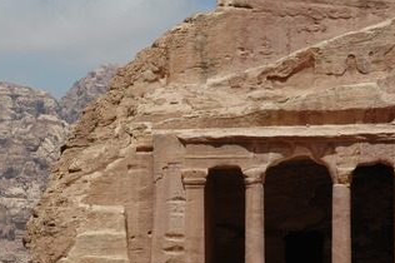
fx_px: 1874
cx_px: 156
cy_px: 217
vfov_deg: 8.0
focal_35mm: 171
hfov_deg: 12.0
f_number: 11
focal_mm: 50
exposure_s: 1/500
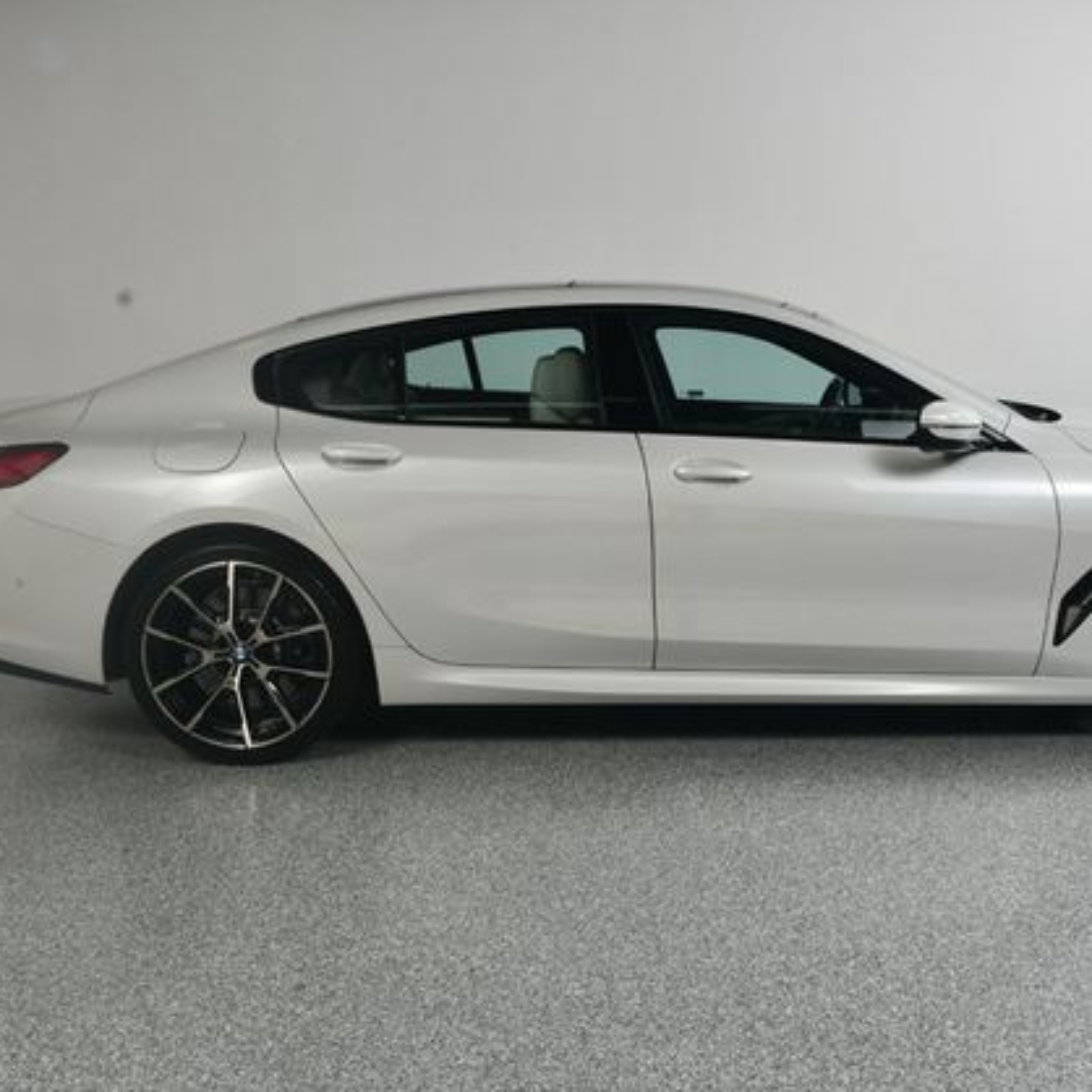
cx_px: 698
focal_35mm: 39
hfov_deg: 42.4
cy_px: 549
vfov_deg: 42.8
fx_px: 1392
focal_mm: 20
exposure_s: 1/160
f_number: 13
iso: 100
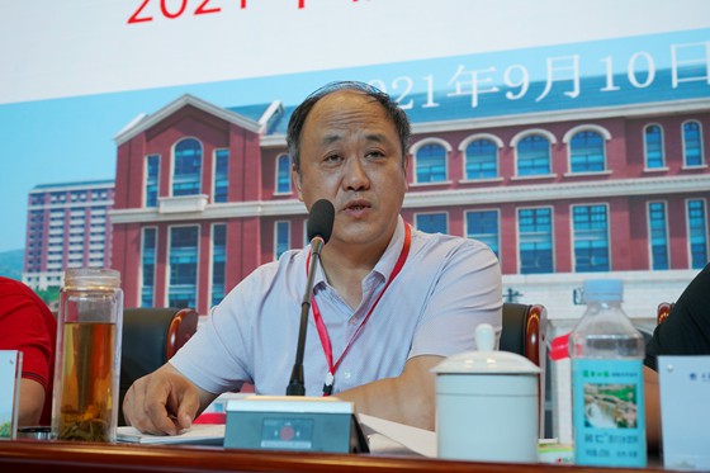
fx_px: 808
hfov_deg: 47.4
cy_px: 236
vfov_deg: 32.6
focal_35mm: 41
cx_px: 355
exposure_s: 1/50
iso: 200
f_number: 6.3
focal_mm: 41
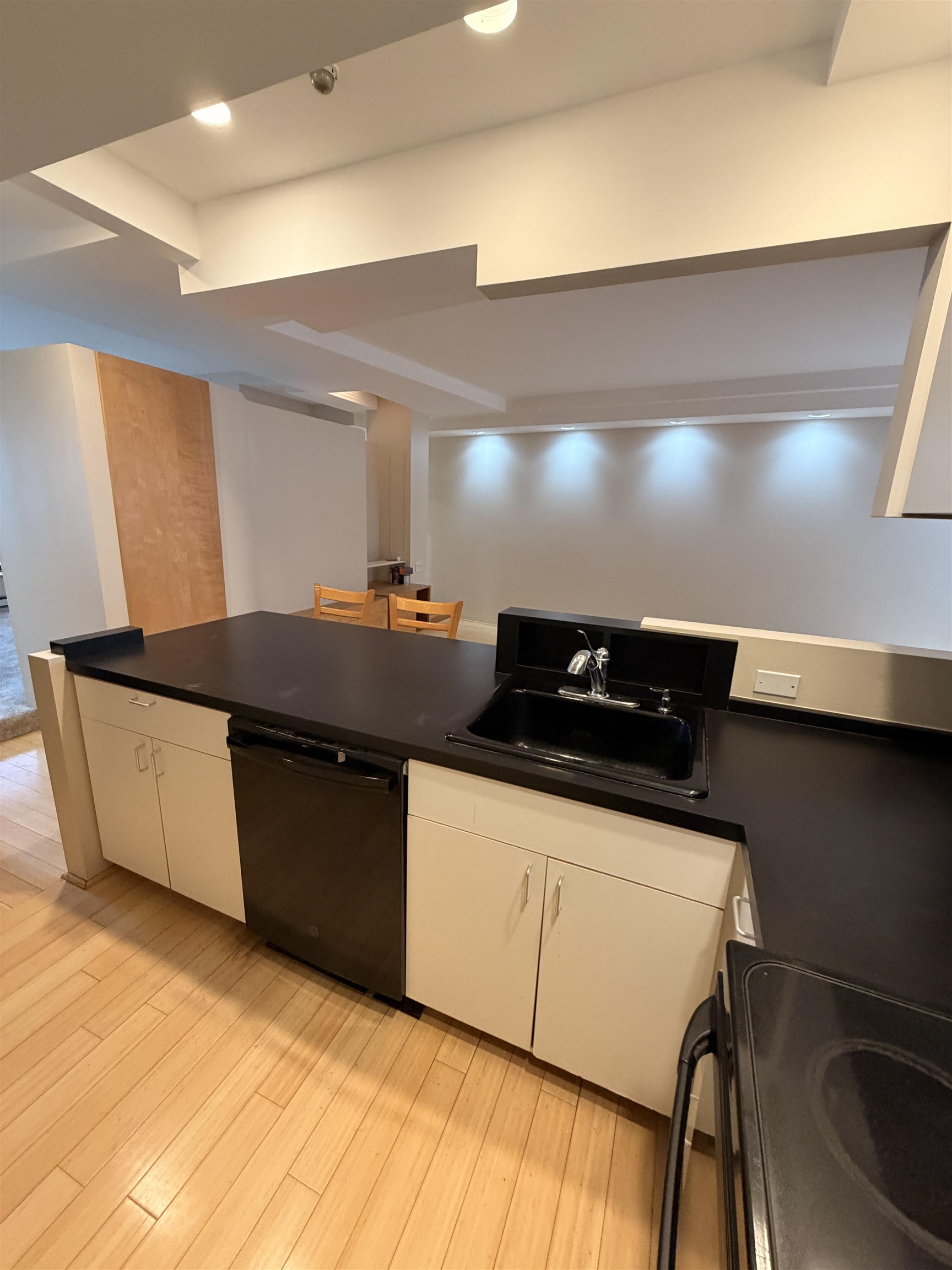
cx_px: 476
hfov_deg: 85.7
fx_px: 513
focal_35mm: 14
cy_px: 635
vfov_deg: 102.1
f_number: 2.2
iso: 320
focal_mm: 2.22
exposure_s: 1/60
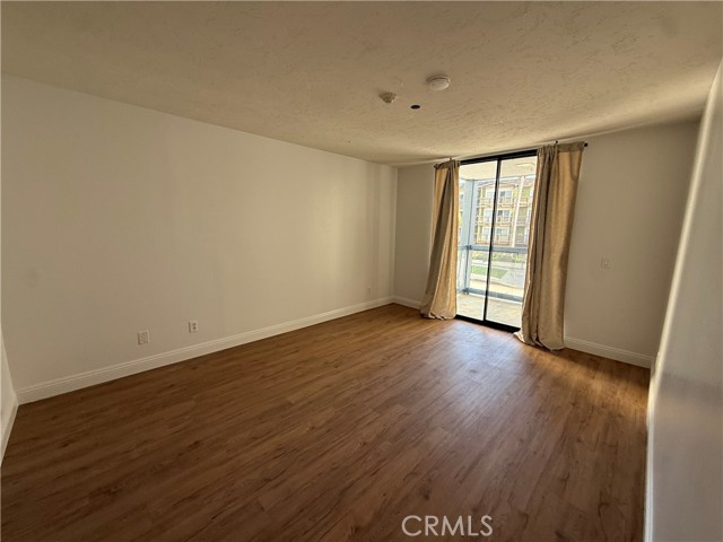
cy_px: 271
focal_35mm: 14
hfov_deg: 102.1
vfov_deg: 85.7
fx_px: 292
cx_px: 362
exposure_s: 1/99
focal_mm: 2.22
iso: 80
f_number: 2.2
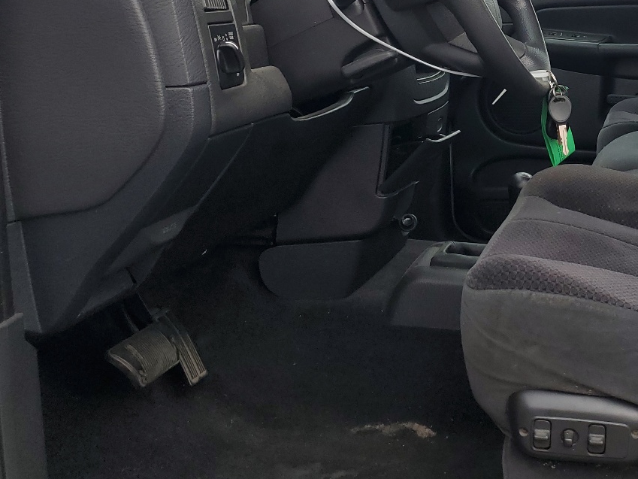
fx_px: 903
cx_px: 588
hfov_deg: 36.2
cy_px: 91
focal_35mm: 49
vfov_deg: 29.0
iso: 50
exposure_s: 1/1000
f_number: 1.5
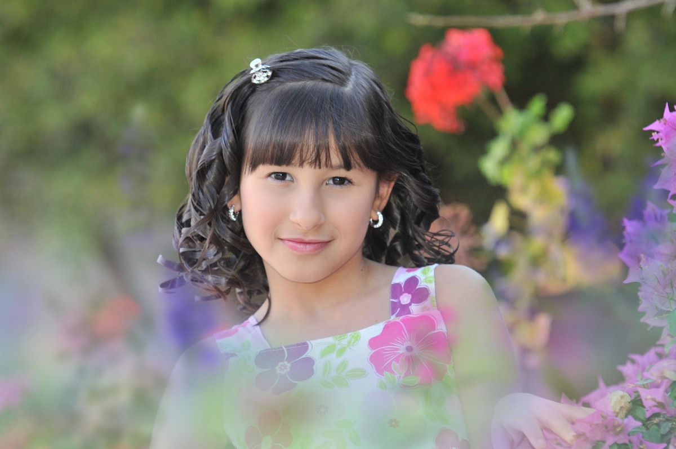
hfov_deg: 6.9
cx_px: 338
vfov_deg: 4.6
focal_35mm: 300
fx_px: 5626
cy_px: 224
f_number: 4
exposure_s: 1/250
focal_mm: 200
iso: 500
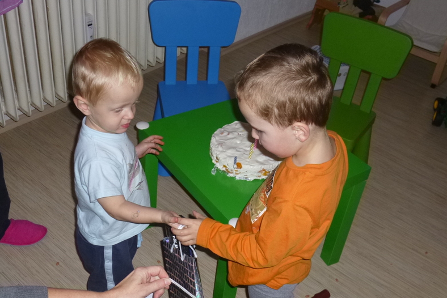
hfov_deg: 50.7
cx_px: 225
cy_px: 150
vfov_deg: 35.1
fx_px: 472
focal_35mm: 38
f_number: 3.6
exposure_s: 1/125
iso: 200
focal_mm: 6.5
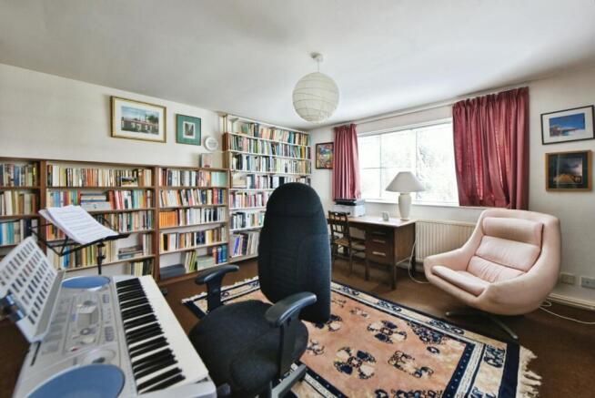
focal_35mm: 14
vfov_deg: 81.3
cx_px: 298
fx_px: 232
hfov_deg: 104.2
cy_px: 199
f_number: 9
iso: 500
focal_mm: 14
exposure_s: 1/25
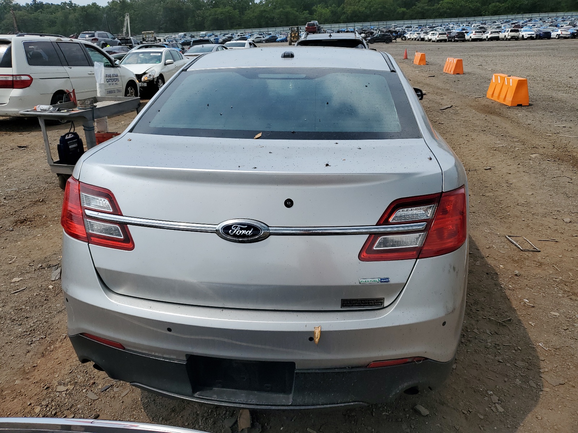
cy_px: 216
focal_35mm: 26
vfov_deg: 53.1
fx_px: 434
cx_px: 289
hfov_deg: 67.3
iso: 50
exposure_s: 1/5000
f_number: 1.5
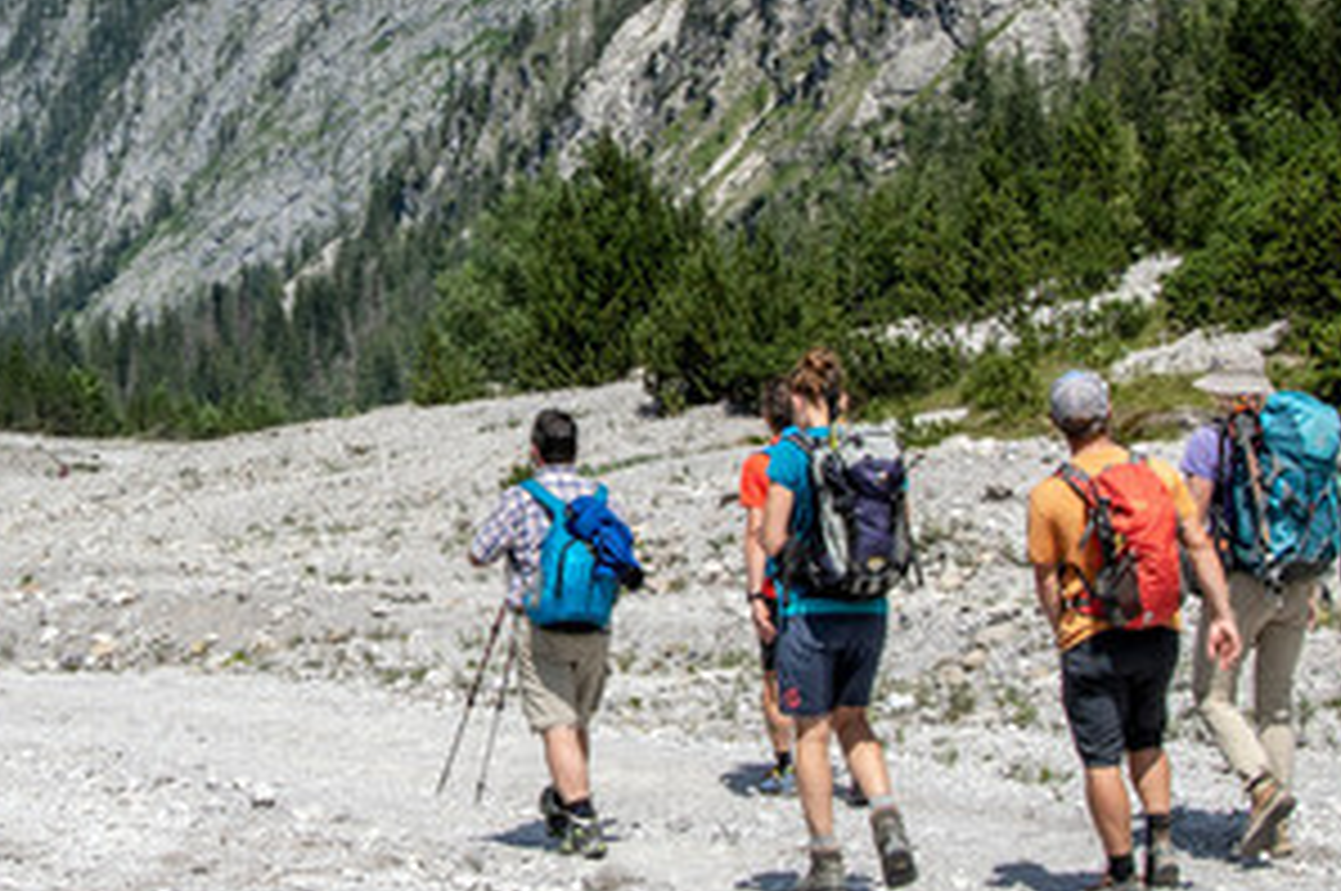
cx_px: 342
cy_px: 328
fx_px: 3721
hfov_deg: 20.3
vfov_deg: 13.6
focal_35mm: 100
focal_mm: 30
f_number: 11
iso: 280
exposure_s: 1/500
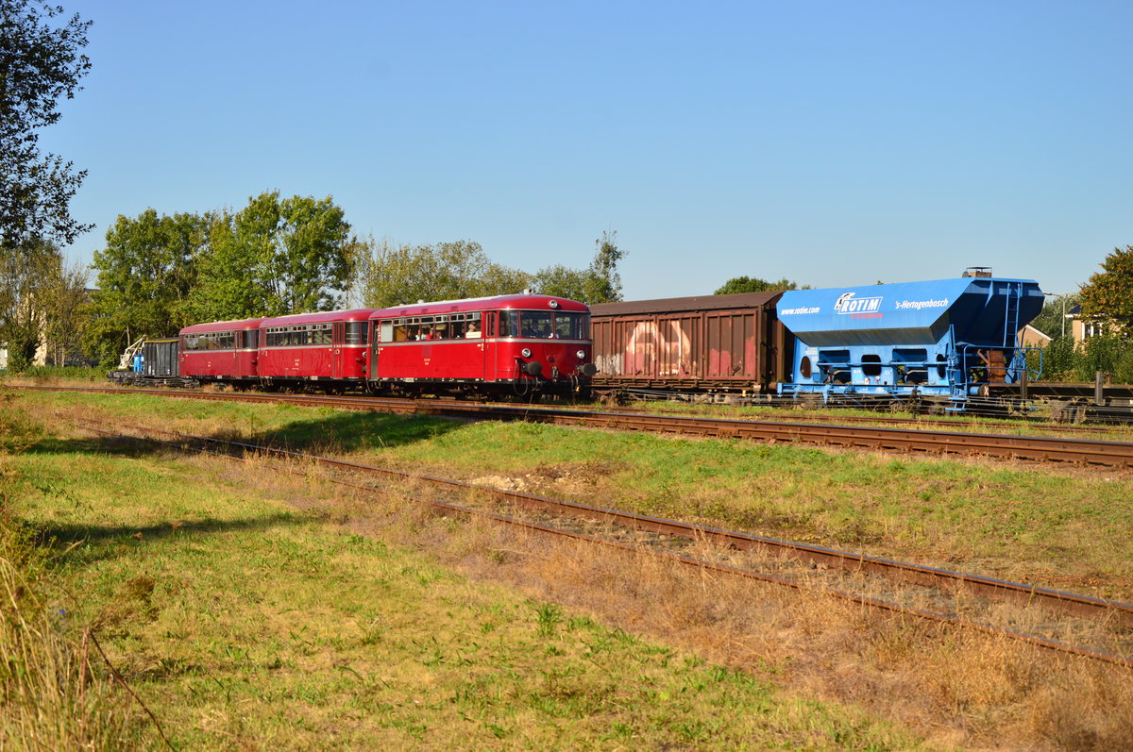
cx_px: 566
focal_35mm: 52
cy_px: 376
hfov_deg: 37.9
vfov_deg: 25.7
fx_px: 1650
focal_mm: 35
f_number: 8
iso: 200
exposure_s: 1/640
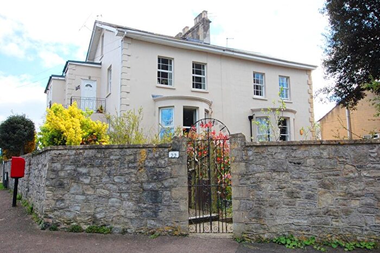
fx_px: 317
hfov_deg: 62.0
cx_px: 190
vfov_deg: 43.6
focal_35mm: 30
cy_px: 126
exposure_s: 1/160
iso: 800
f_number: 13
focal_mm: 20
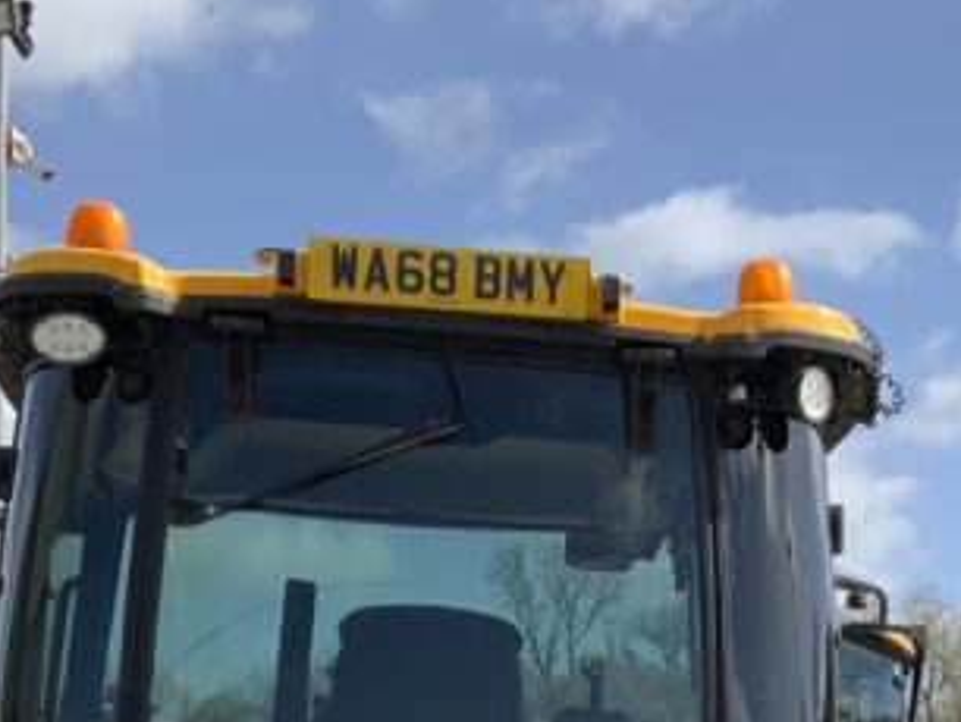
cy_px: 1102
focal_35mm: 97
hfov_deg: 20.2
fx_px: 2695
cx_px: 641
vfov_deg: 14.2
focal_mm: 3
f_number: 1.8
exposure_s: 1/1675
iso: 16
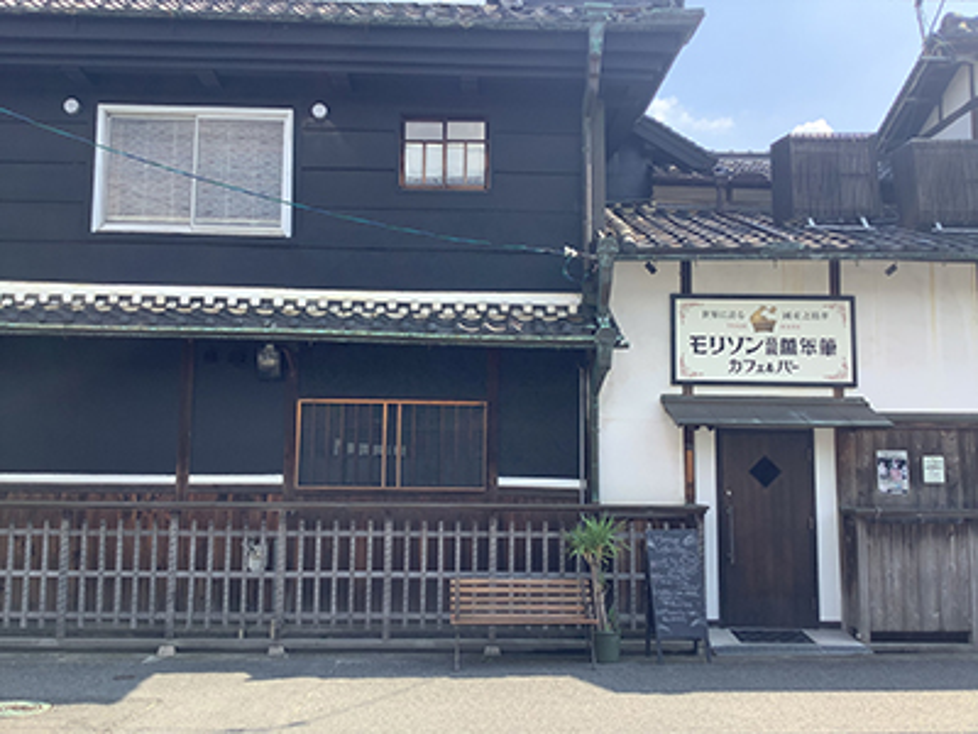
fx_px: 876
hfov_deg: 58.4
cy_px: 367
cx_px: 489
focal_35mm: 31
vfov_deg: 45.4
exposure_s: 1/301
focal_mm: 3.3
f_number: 2.4
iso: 25
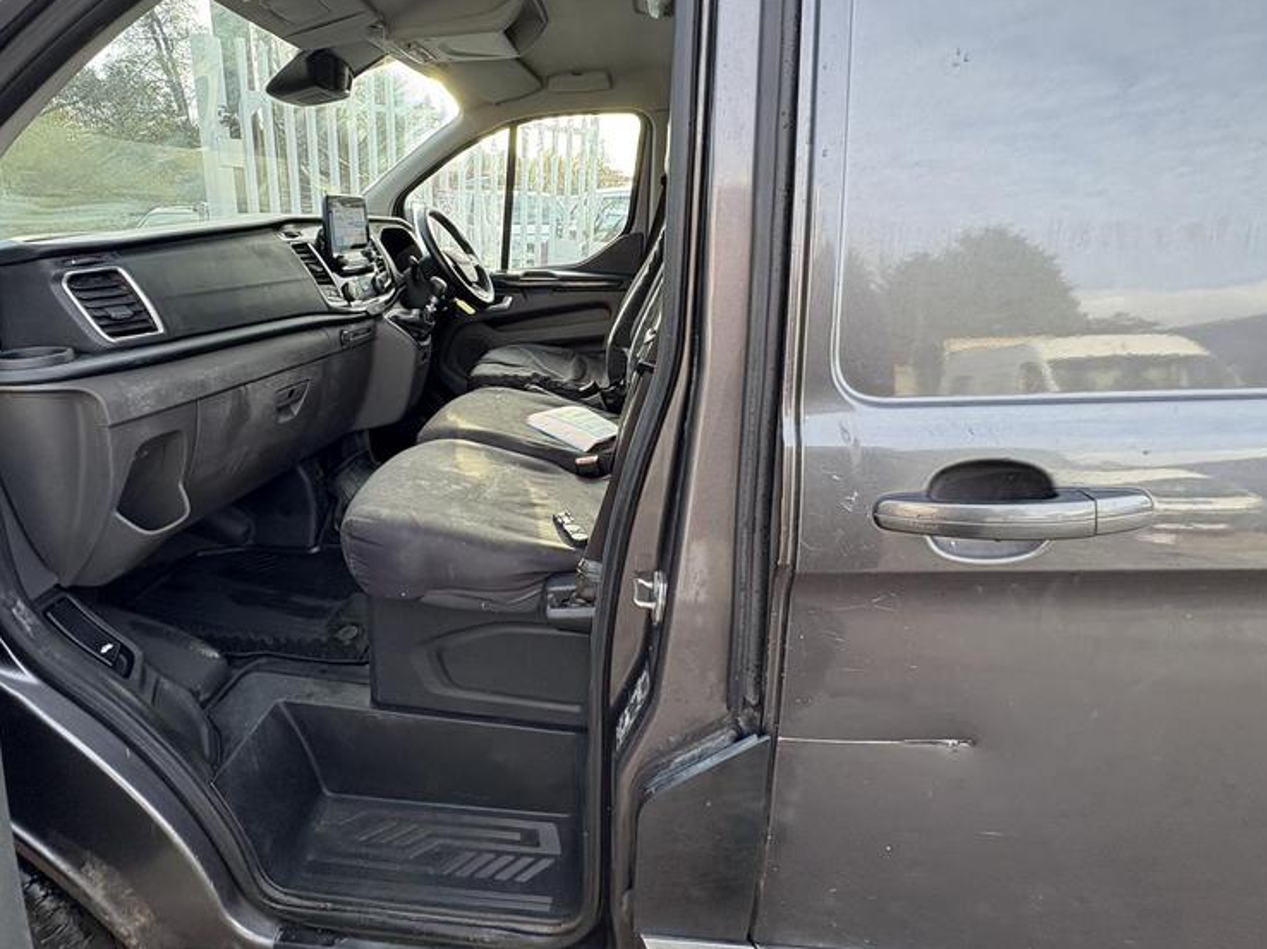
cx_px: 575
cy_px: 378
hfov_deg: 90.8
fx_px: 622
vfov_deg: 73.9
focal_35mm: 17
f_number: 2.2
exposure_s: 1/99
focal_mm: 2.22
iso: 80
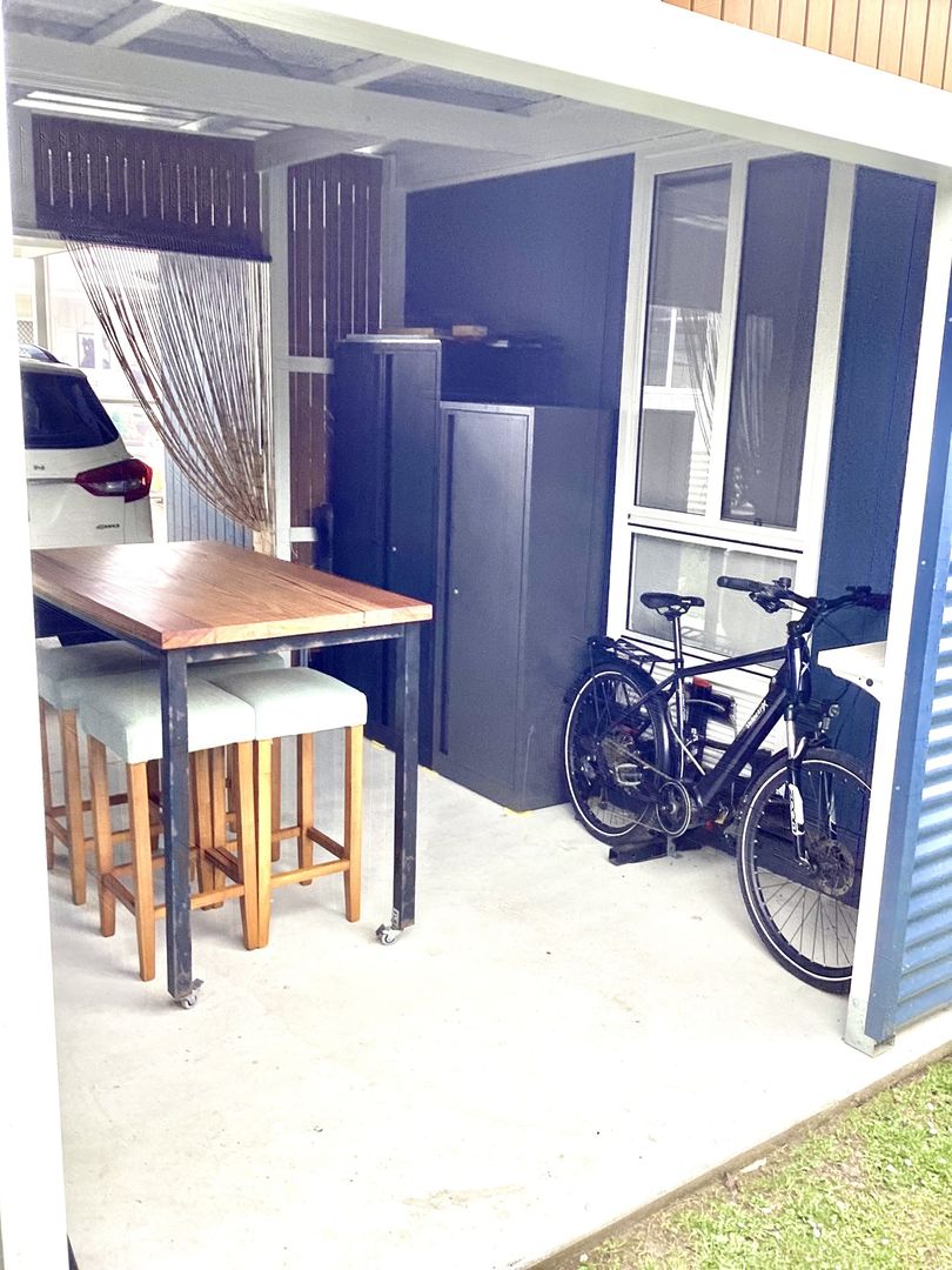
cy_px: 635
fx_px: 1137
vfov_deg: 58.4
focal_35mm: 31
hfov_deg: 45.4
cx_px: 476
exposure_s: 1/154
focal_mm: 3.3
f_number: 2.4
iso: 25
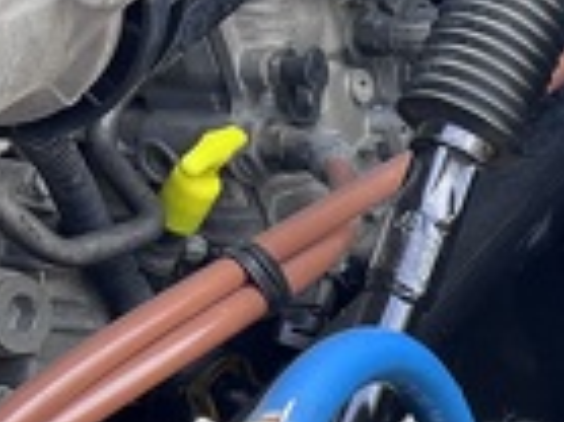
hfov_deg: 15.2
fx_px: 1823
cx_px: 1023
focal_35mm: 112
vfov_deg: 12.8
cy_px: 548
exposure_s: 1/191
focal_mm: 5.7
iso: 40
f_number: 1.5
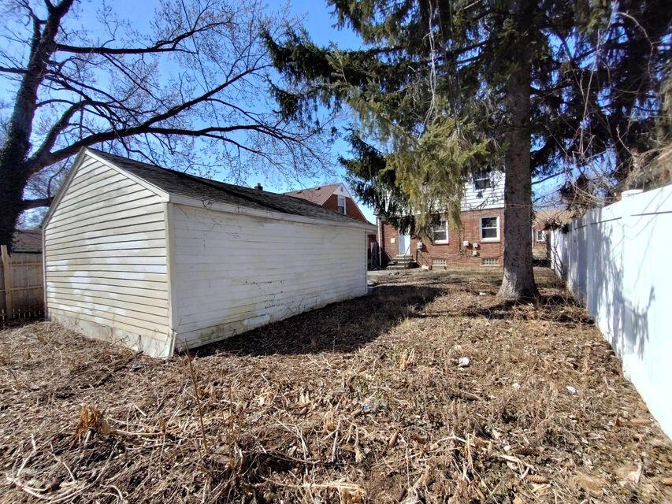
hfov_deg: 94.5
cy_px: 252
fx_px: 311
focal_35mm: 16
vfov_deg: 78.1
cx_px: 336
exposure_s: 1/873
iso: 100
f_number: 2.2
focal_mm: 1.66
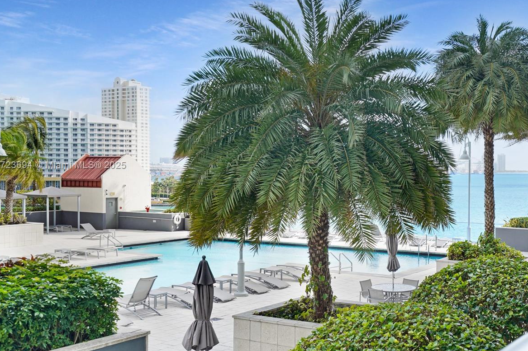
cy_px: 166
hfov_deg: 40.7
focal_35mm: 48
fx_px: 704
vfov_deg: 28.0
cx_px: 343
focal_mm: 35
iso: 125
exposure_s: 1/200
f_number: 6.3
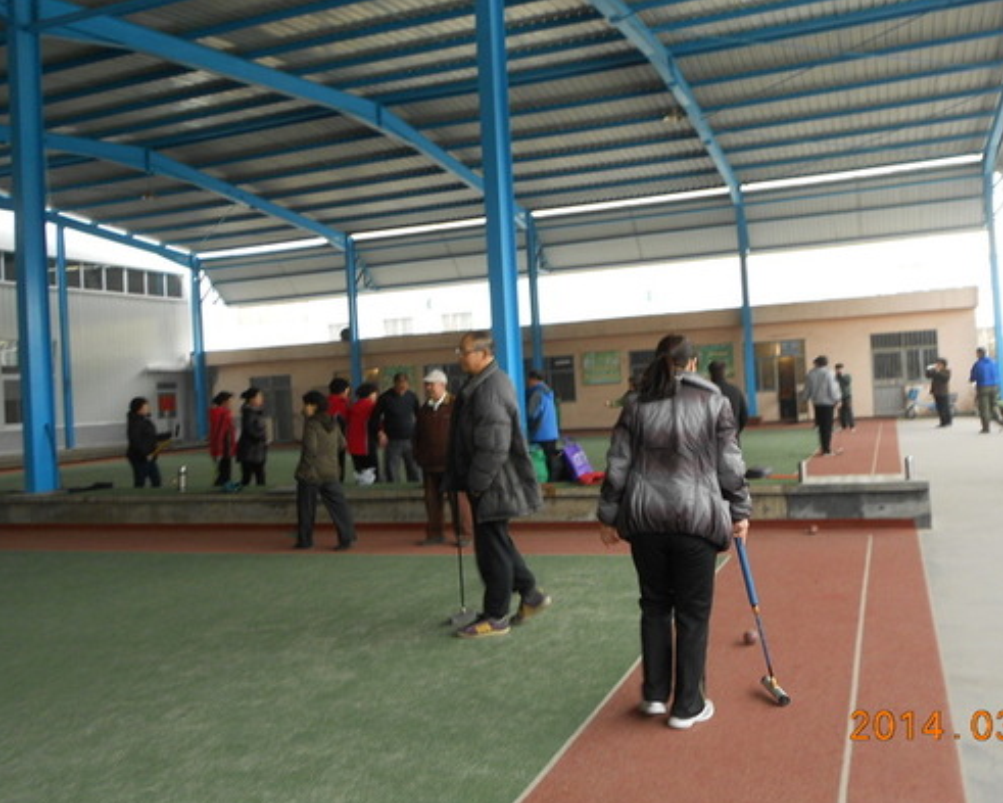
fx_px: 920
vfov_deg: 47.1
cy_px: 360
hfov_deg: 57.1
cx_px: 529
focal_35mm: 31
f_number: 3.2
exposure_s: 1/20
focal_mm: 4.6
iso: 100
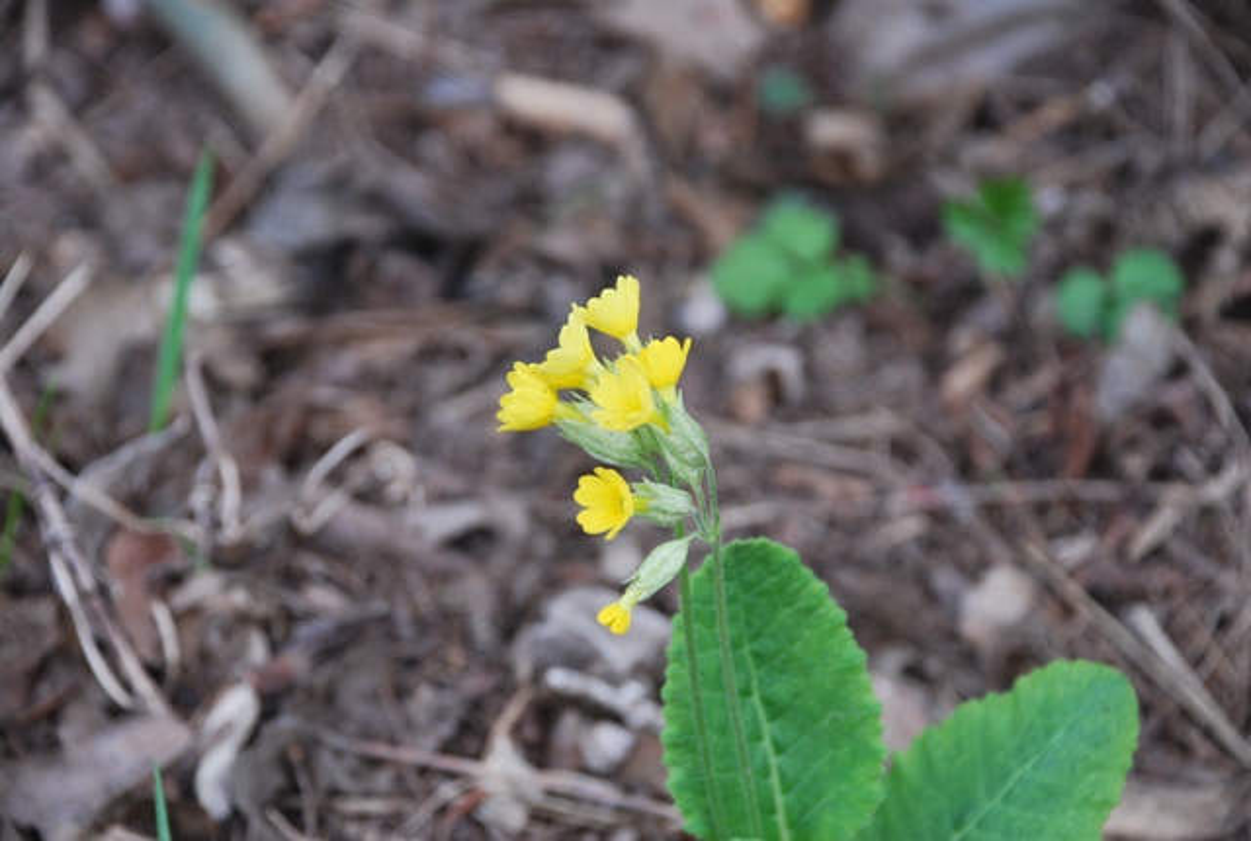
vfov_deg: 9.2
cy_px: 420
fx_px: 5225
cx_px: 626
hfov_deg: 13.7
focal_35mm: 150
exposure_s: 1/125
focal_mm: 100
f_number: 5.6
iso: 450
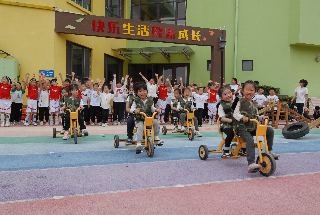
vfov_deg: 40.1
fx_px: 294
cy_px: 108
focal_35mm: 33
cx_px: 160
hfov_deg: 57.1
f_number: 8
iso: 200
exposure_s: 1/125
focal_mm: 22
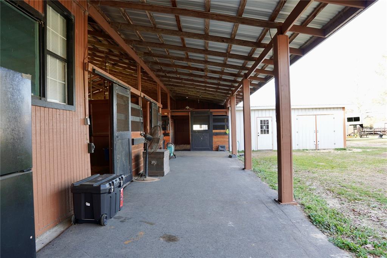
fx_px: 258
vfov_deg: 53.1
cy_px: 129
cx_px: 194
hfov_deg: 73.8
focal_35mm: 24
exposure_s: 1/40
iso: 100
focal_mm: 16
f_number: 3.2
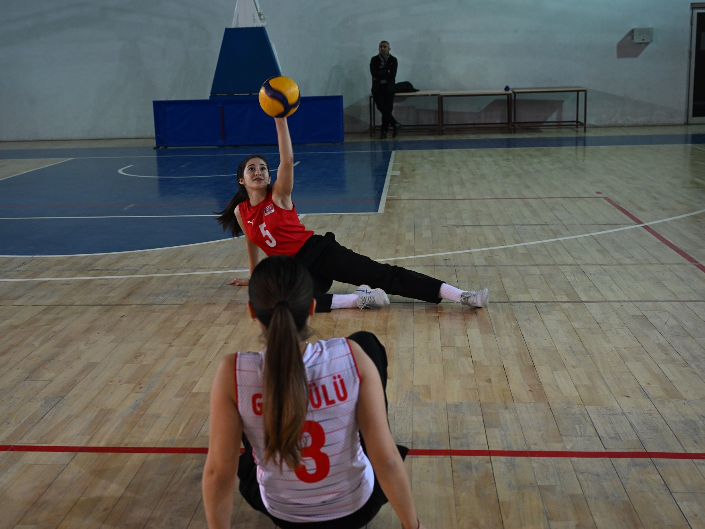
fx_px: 937
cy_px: 265
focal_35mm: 46
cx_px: 324
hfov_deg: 41.2
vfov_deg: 31.5
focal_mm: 42
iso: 2000
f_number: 4.5
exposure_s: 1/125
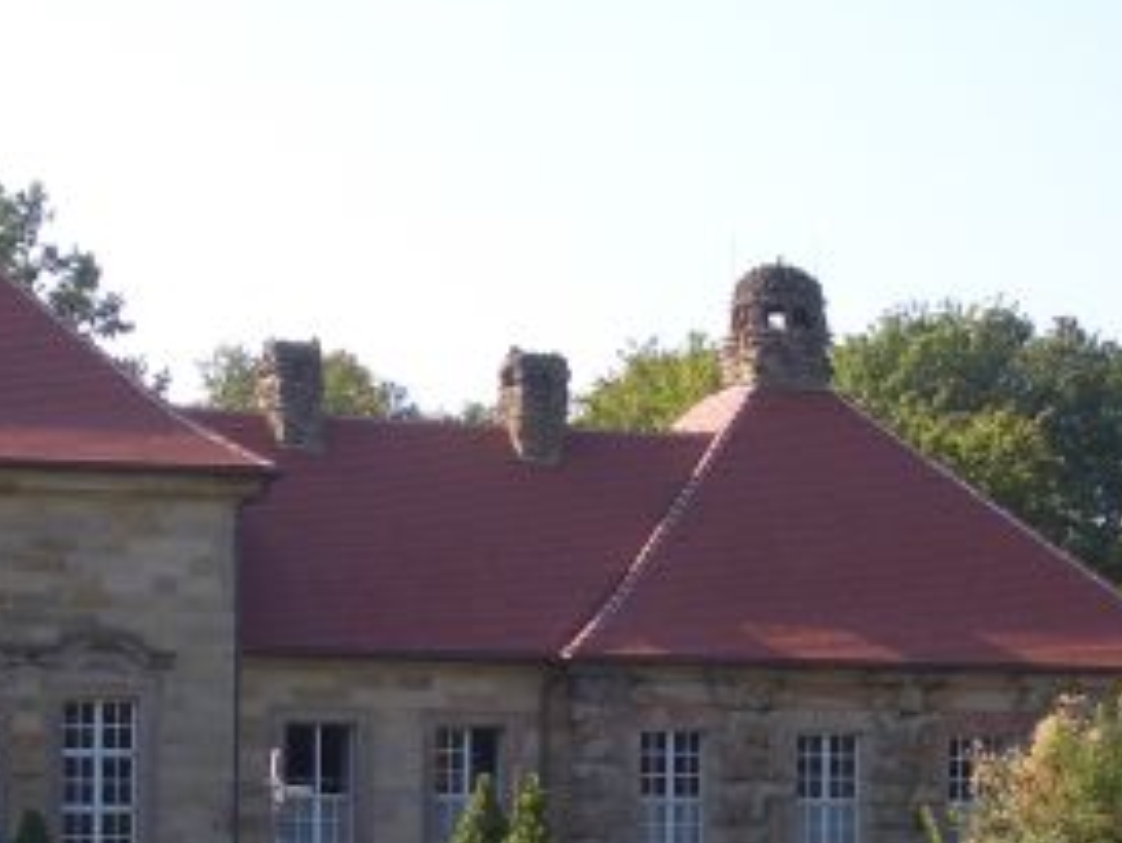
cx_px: 506
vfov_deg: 12.2
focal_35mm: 120
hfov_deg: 16.4
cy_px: 794
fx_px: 3891
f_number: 4.6
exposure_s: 1/160
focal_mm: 6.8
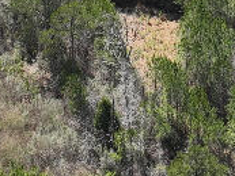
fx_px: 965
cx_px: 278
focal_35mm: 142
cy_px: -232
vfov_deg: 9.4
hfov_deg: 13.5
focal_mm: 12.29
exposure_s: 1/2000
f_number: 3.5
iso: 270
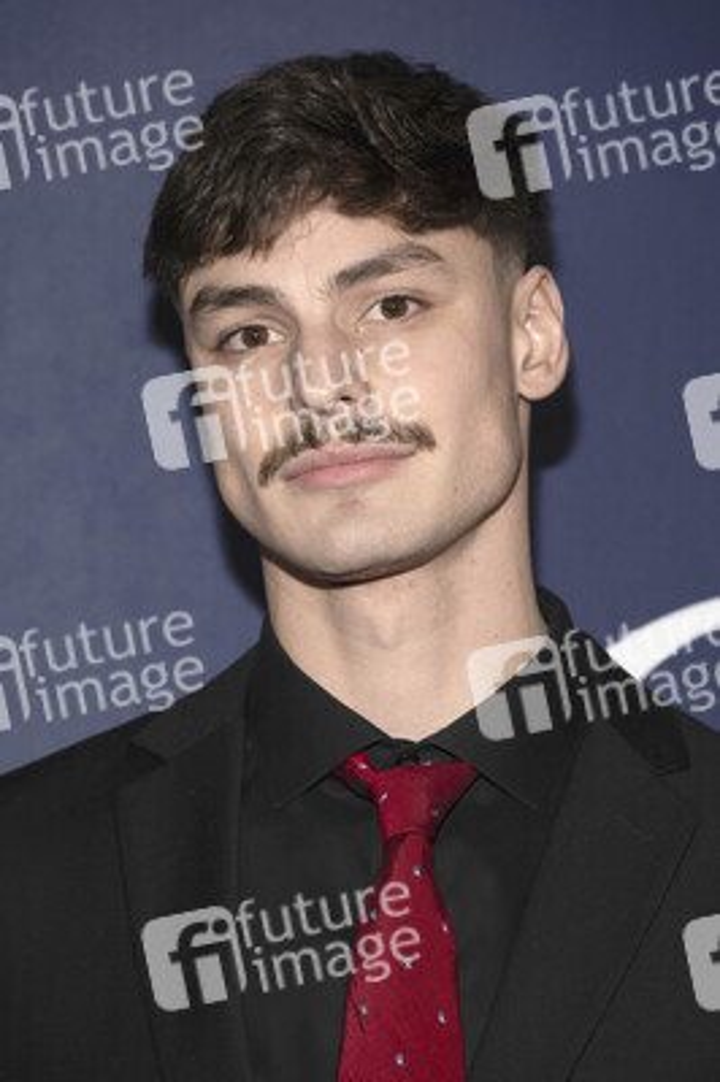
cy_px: 541
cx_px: 360
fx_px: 3606
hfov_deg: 11.4
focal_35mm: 120
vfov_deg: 17.1
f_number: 5.6
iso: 800
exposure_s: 1/200
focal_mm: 120
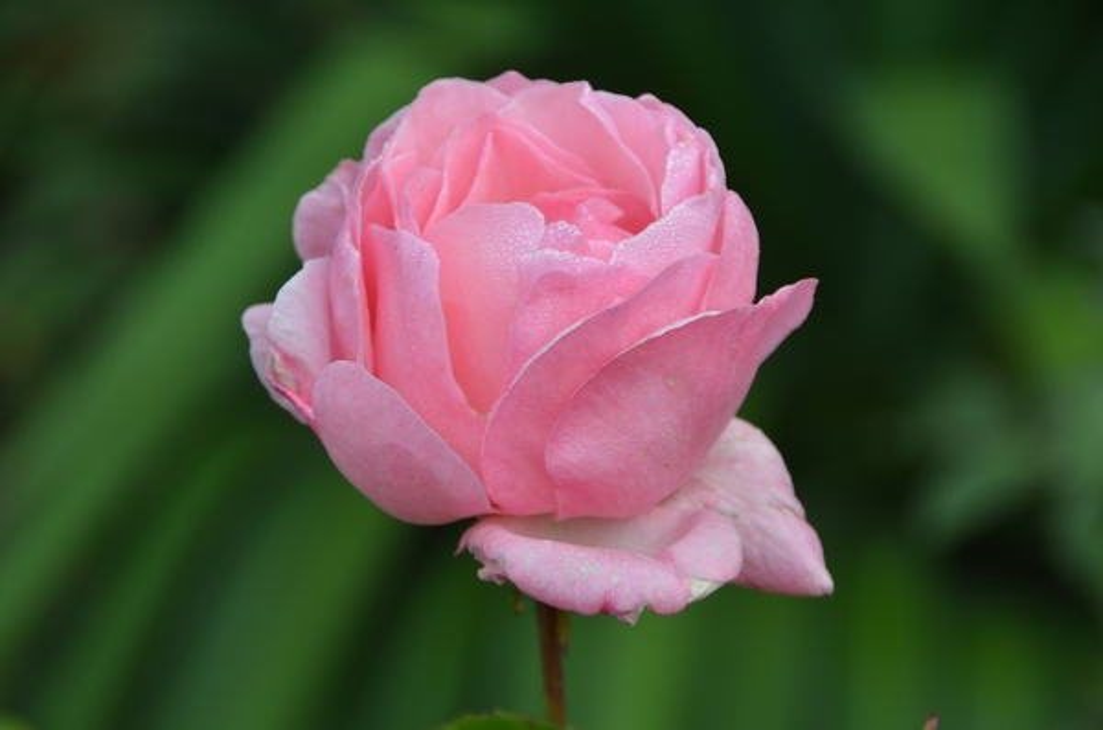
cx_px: 552
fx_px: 9170
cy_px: 365
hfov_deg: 6.9
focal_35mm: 300
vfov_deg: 4.6
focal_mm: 200
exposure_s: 1/125
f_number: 8
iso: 180
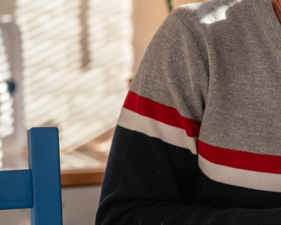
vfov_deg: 11.4
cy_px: 118
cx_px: 322
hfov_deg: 13.9
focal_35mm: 135
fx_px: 1122
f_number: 2
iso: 100
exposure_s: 1/800
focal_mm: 50
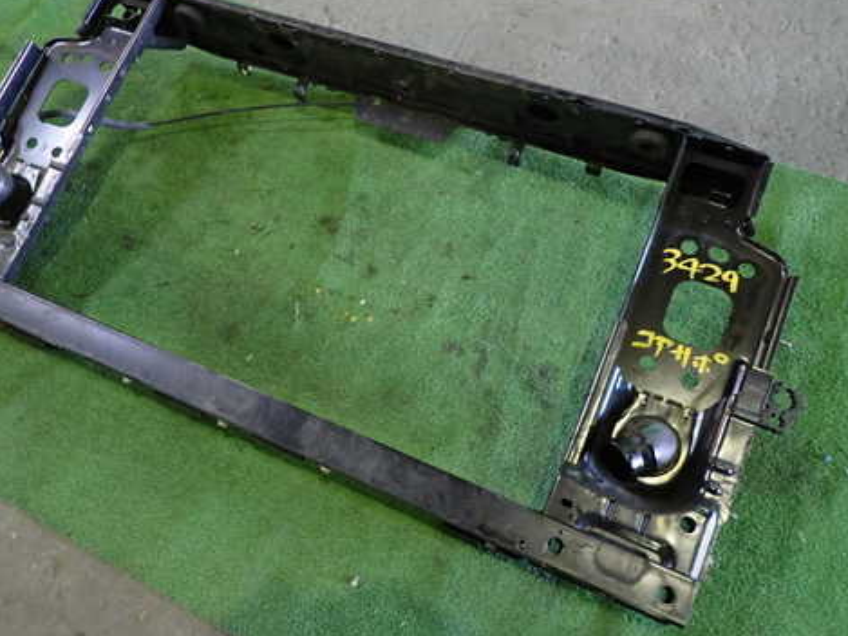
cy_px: 295
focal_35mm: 32
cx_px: 367
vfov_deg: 44.1
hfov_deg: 56.6
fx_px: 784
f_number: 2
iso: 400
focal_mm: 4.5
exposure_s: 1/30
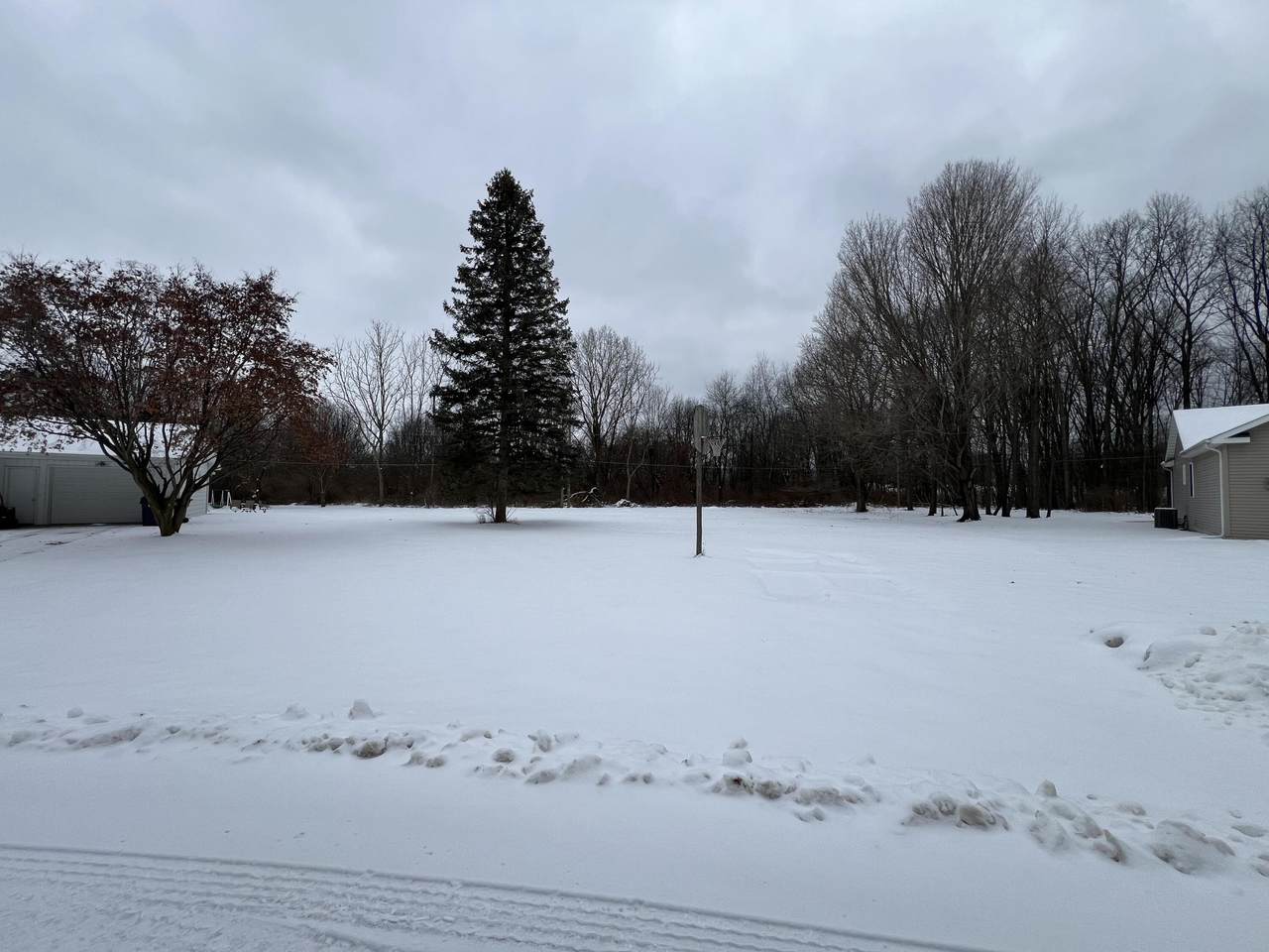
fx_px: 477
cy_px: 476
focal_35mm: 13
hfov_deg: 106.2
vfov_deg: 89.9
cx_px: 634
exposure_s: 1/951
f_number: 1.8
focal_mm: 1.57
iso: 32
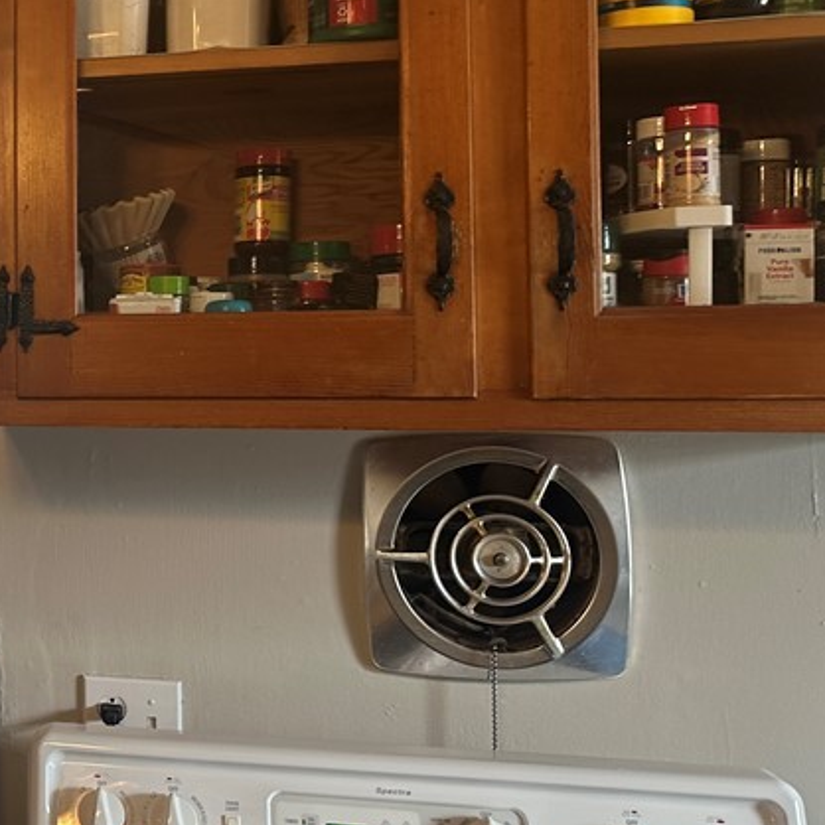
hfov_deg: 28.4
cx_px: -172
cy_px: 339
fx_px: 1402
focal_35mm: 52
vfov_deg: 32.7
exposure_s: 1/121
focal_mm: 6.86
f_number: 1.78
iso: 64
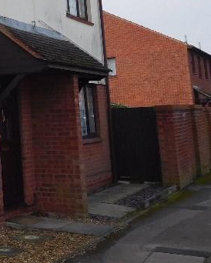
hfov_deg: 17.8
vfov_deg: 25.3
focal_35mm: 73
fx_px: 569
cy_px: 27
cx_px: -140
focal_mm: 4.5
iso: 125
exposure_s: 1/400
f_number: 3.4
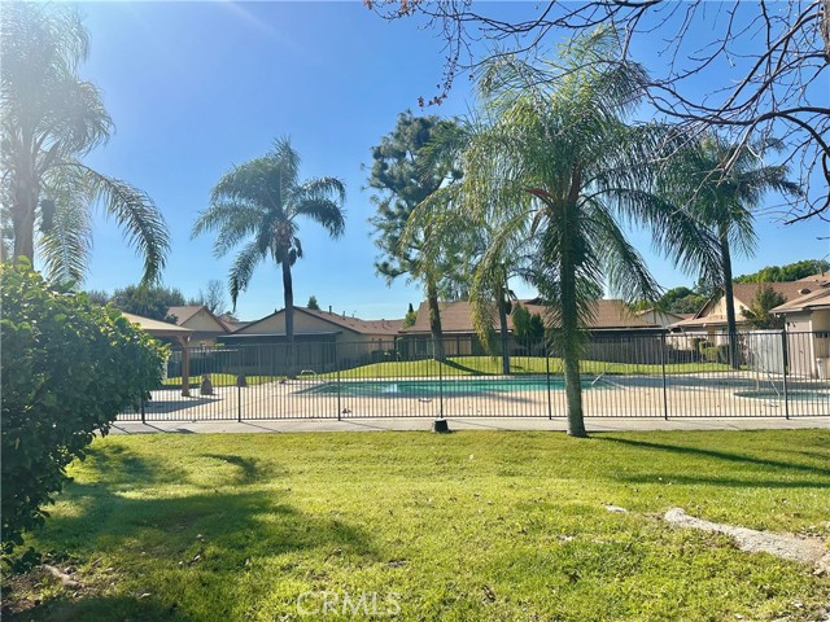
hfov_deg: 71.6
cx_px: 415
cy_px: 311
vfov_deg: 56.8
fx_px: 575
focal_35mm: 24
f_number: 1.78
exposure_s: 1/6623
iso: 80
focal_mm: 6.86
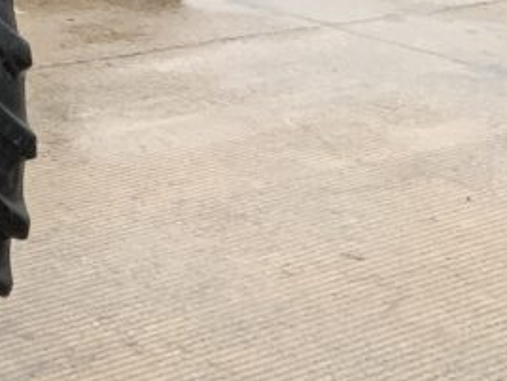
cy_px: -171
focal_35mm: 111
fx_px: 1626
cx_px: -437
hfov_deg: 15.1
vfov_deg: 12.7
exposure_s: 1/254
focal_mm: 3
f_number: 1.8
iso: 16
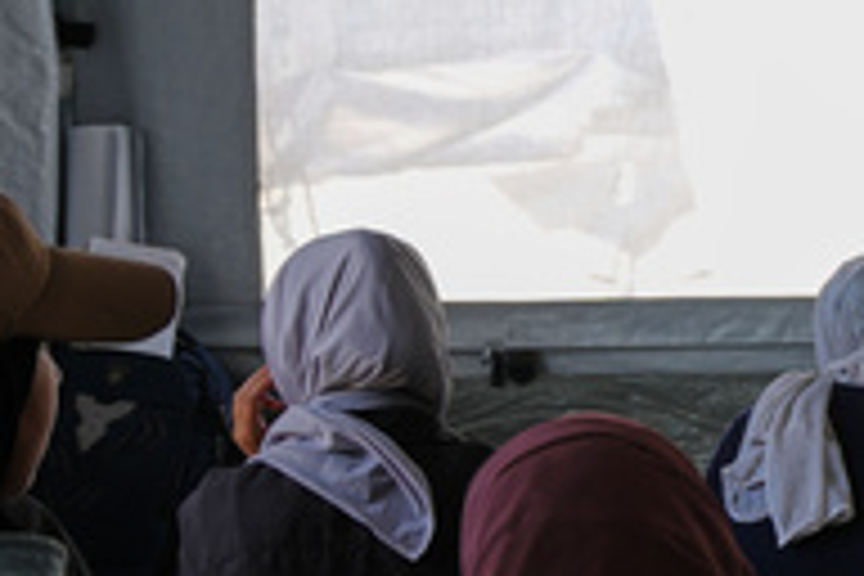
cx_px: 1750
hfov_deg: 13.6
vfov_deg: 10.6
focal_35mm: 128
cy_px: -65
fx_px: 3072
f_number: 2.8
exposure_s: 1/160
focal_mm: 24
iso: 80
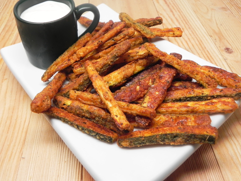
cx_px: 120
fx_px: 230
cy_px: 90
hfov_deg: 55.4
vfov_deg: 42.9
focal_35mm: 33
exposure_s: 1/38.8
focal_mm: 5.9
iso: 160
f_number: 2.8
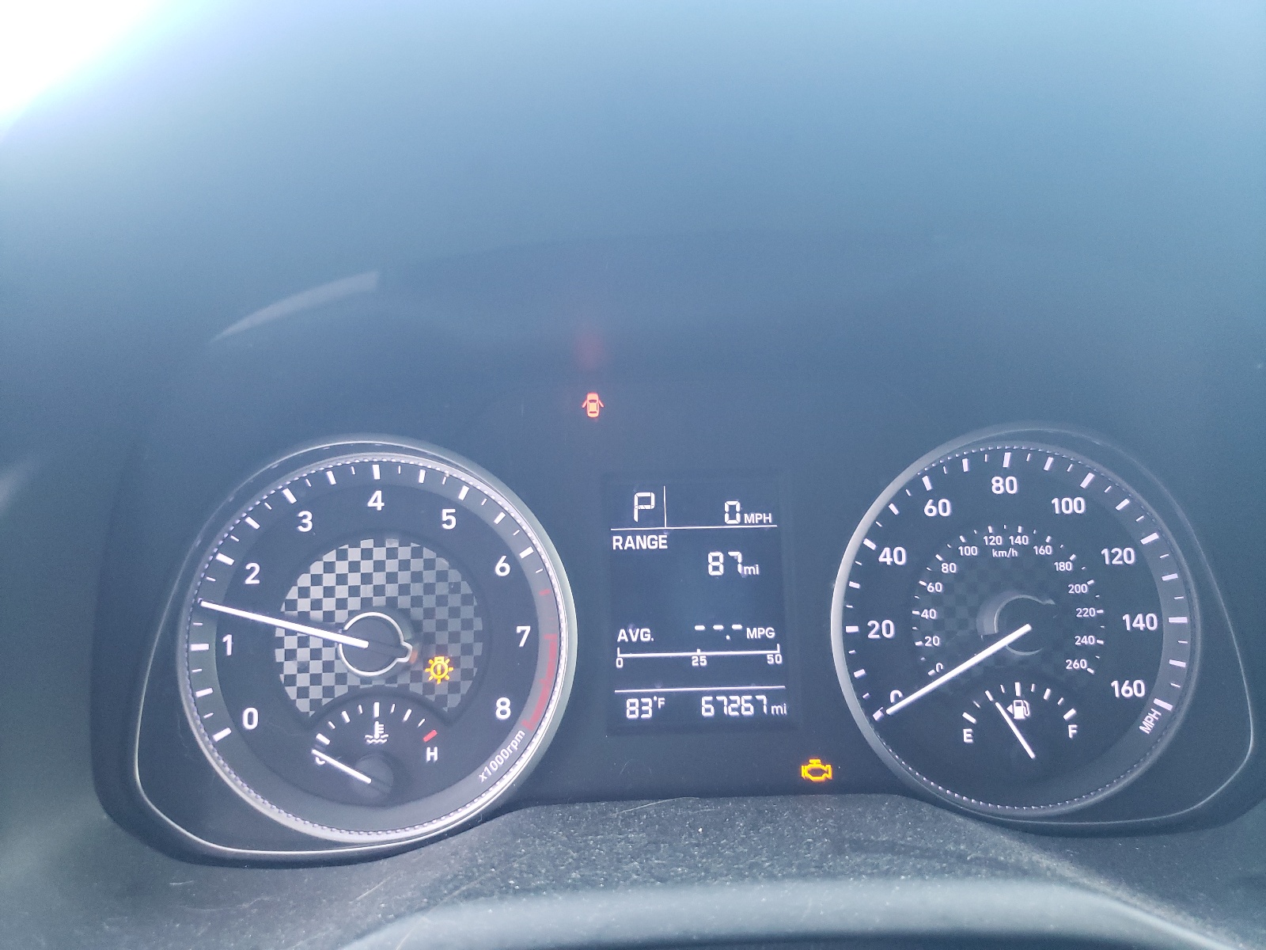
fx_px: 951
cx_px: 633
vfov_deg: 53.1
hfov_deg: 67.3
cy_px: 475
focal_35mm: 26
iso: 308
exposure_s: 1/60.2
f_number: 1.5
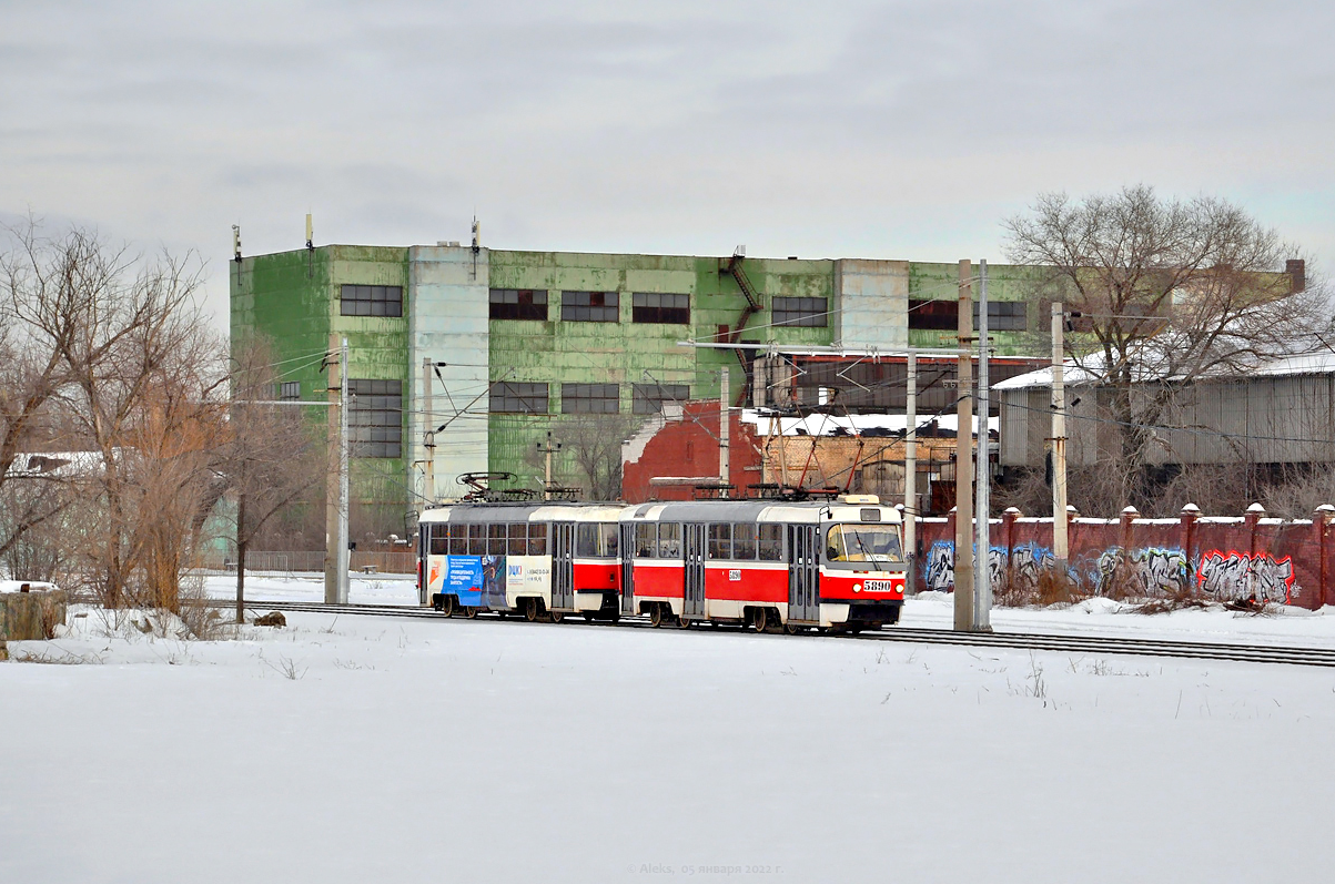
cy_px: 412
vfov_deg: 12.7
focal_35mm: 107
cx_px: 706
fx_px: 3960
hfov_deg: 19.1
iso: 200
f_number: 8
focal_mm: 66
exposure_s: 1/500
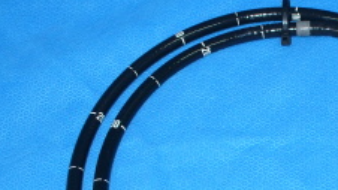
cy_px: 161
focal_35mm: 82
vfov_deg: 14.6
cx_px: 314
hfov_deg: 25.0
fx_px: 735
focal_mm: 6.1
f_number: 2.8
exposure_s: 1/30
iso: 100
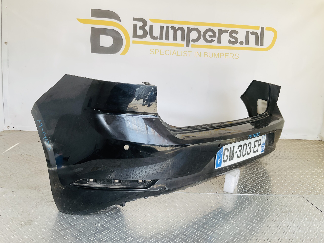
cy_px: 122
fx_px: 271
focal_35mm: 29
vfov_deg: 48.2
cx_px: 162
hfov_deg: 61.7
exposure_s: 1/161
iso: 16
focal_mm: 3
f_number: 1.8
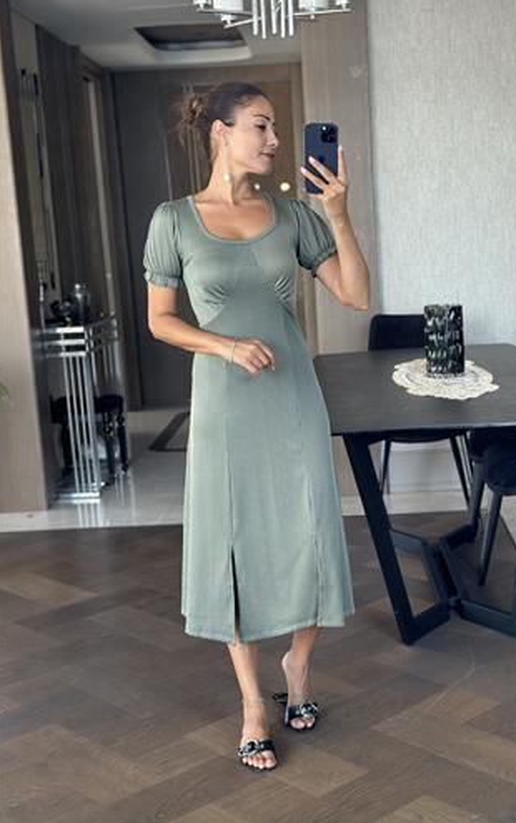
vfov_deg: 38.8
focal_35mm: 52
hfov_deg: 24.9
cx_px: 311
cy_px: 407
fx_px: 1168
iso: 125
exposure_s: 1/60
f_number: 1.78
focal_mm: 6.86
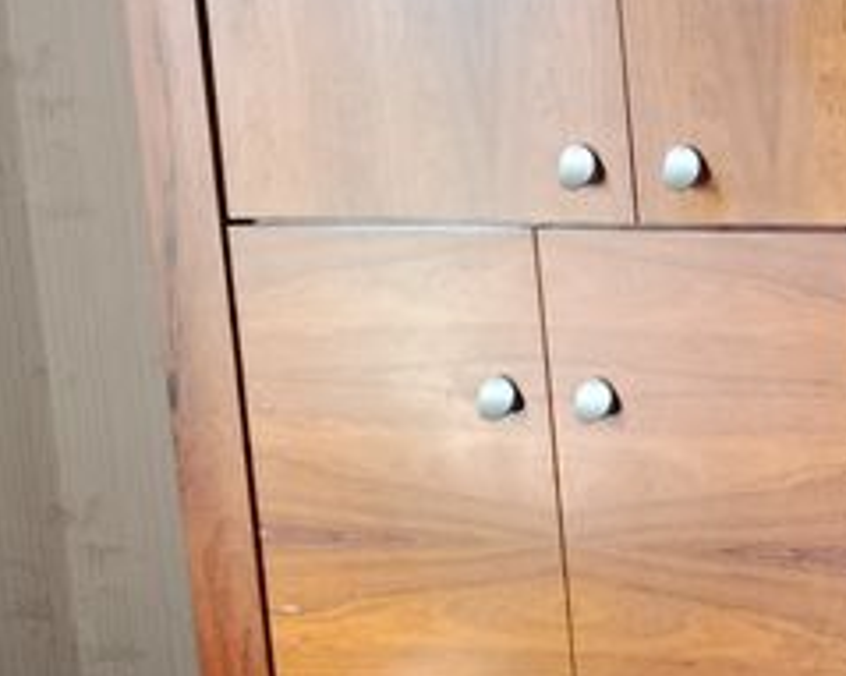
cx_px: 1621
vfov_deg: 15.7
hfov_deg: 15.9
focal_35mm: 98
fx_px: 2453
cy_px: 290
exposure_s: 1/33.3
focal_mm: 5.24
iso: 1081
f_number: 1.7
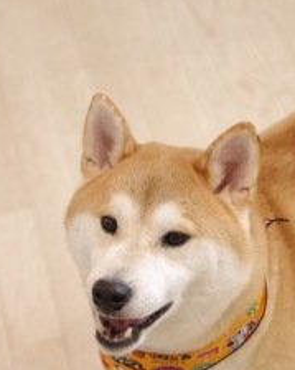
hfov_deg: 14.4
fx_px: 1169
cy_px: 269
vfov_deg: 17.9
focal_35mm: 107
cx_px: 175
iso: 1600
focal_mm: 43
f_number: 2.8
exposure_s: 1/80
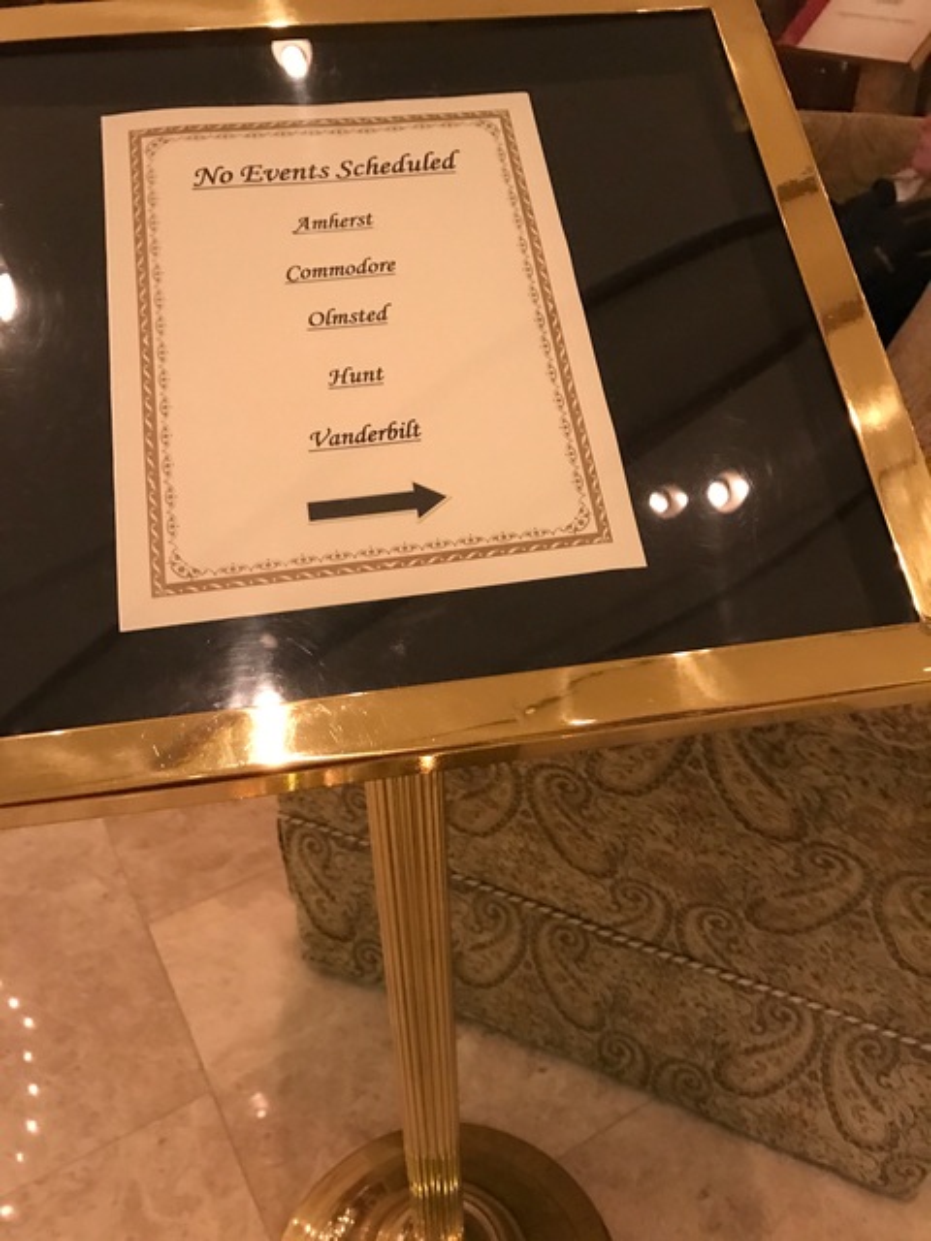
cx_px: 466
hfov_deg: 49.7
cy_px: 620
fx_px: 1004
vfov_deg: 63.4
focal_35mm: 28
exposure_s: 1/5
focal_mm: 3.99
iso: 100
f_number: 1.8
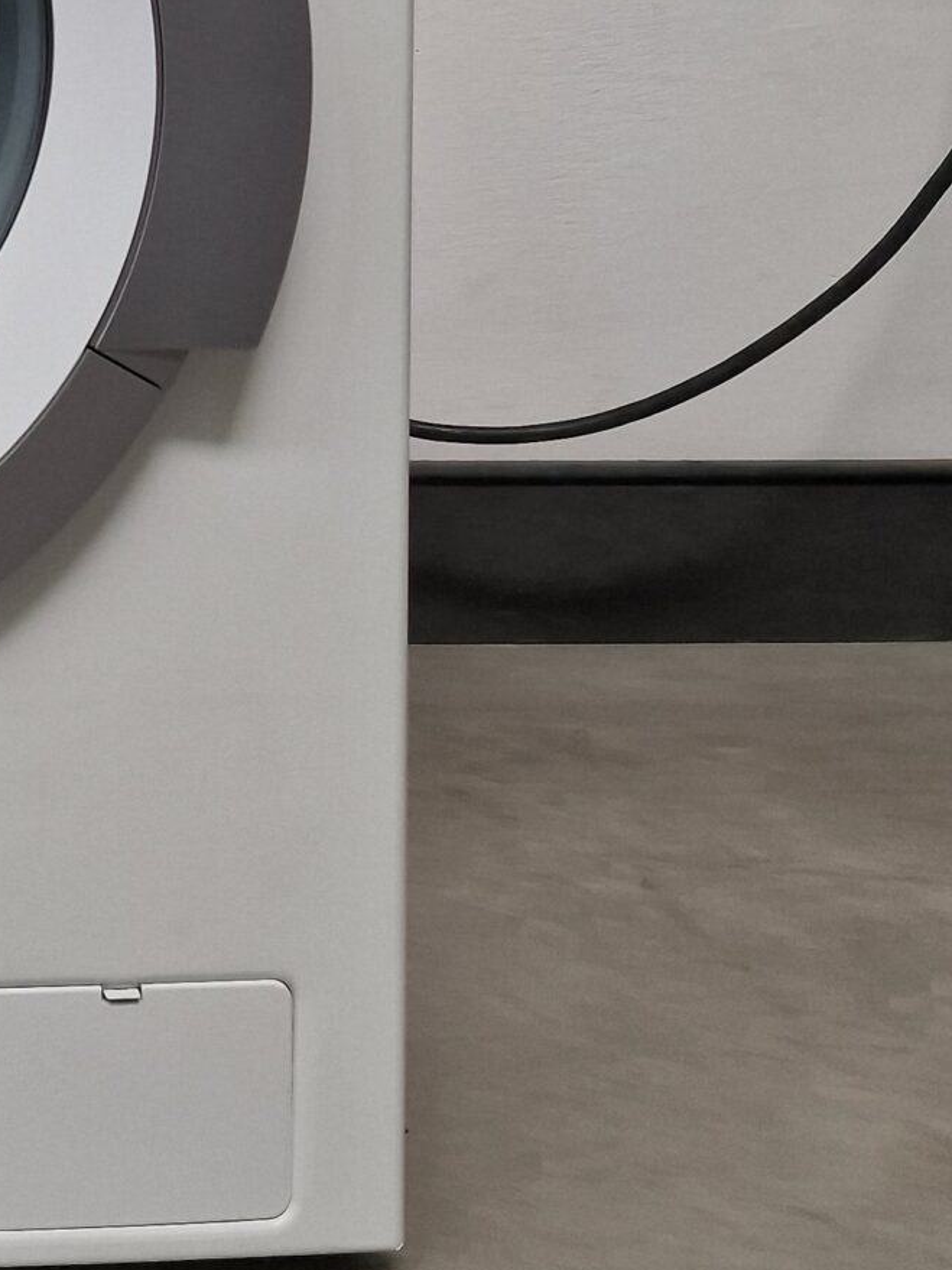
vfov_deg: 26.5
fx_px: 2457
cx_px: -412
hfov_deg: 19.5
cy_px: -153
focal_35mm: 67
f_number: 1.8
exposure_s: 1/180
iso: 50
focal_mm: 6.4
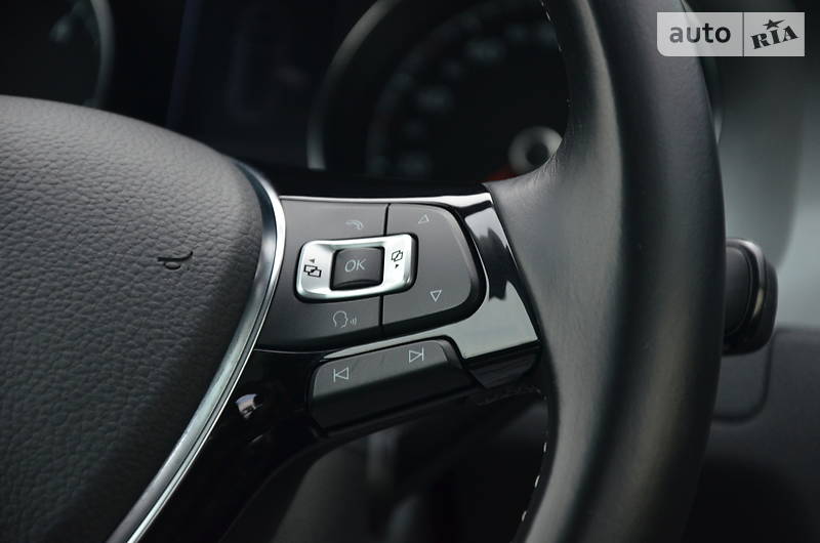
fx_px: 3580
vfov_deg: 8.7
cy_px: 272
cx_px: 410
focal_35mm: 158
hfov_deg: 13.1
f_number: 5.6
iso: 1400
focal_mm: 105
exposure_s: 1/30
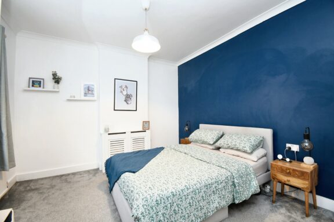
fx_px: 139
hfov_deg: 100.4
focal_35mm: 15
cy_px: 111
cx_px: 167
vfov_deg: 77.2
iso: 560
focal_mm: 10
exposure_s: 1/10
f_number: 4.5
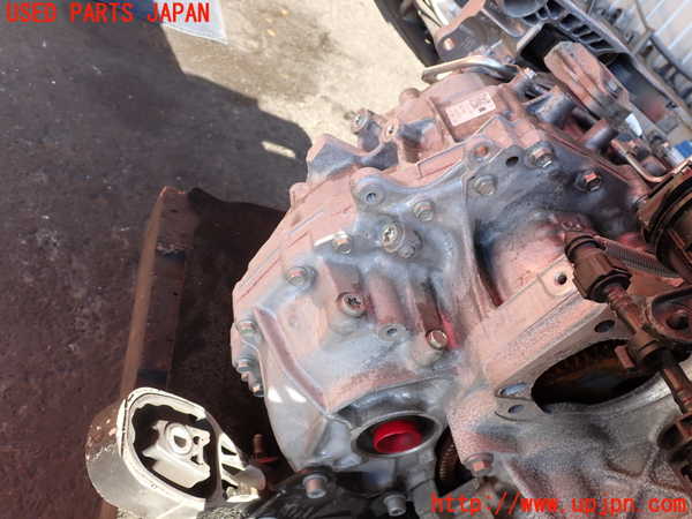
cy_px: 260
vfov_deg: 46.8
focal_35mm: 30
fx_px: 600
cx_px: 346
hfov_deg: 60.0
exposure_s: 1/80
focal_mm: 5.4
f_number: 3.2
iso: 100
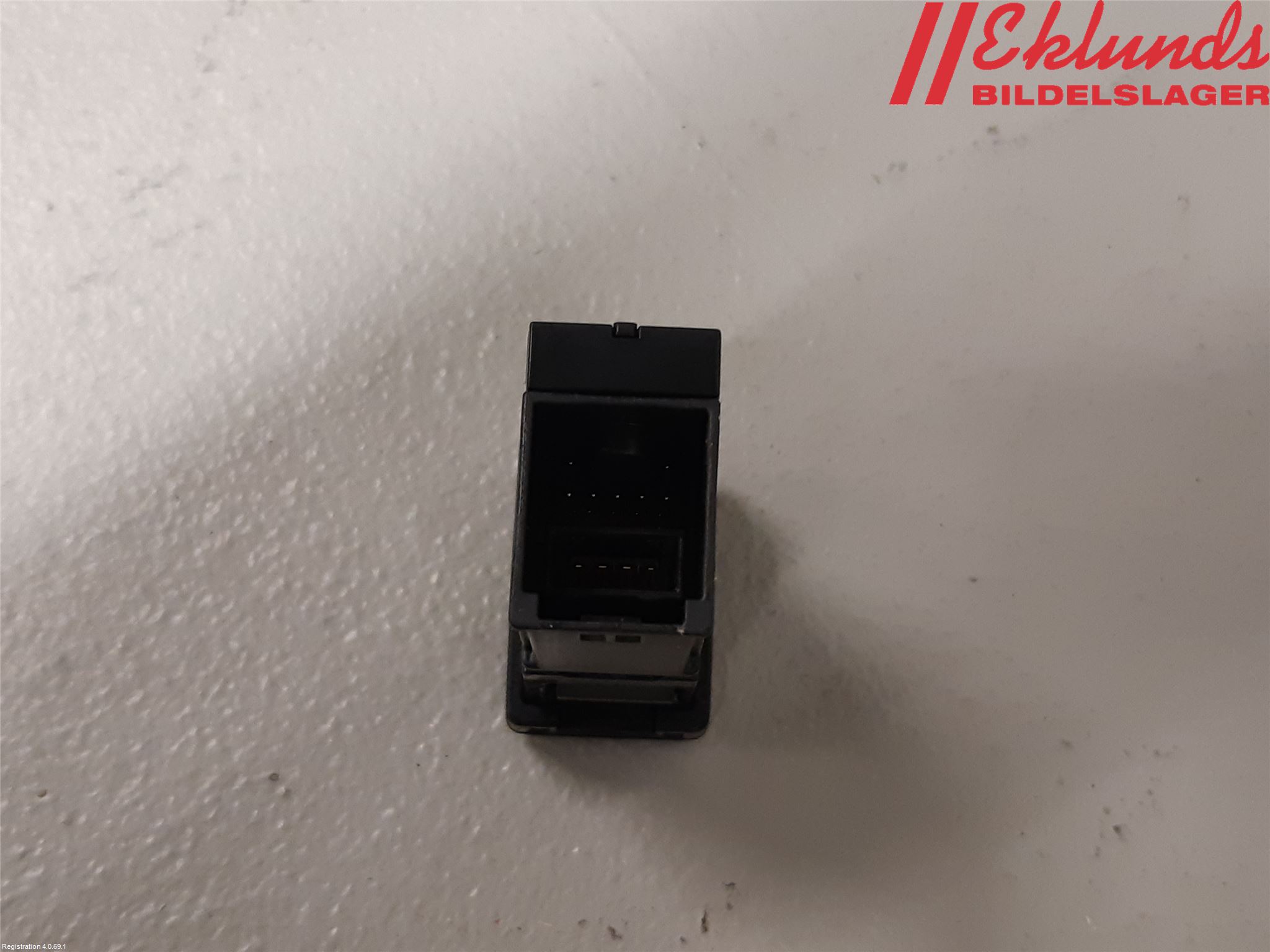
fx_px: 954
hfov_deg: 67.3
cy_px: 476
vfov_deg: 53.1
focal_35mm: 26
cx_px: 635
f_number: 1.7
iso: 200
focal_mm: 3.93
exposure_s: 1/50
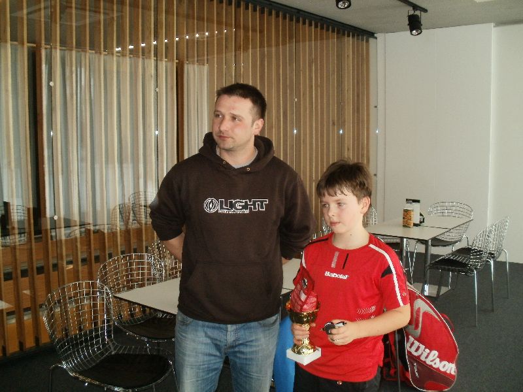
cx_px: 262
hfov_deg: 51.4
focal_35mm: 36
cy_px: 196
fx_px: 544
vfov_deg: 39.7
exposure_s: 1/30
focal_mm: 6.3
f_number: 3.5
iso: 200
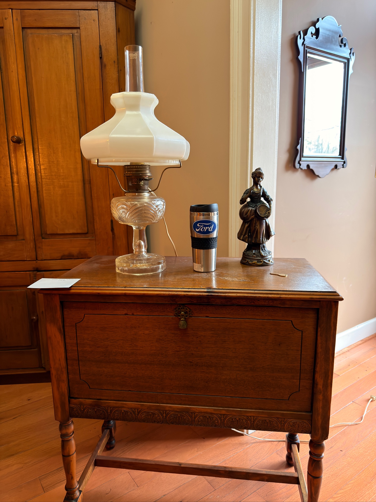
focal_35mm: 24
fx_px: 348
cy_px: 251
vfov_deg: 71.6
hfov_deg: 56.8
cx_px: 188
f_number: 1.78
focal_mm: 6.76
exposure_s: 1/30
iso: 400
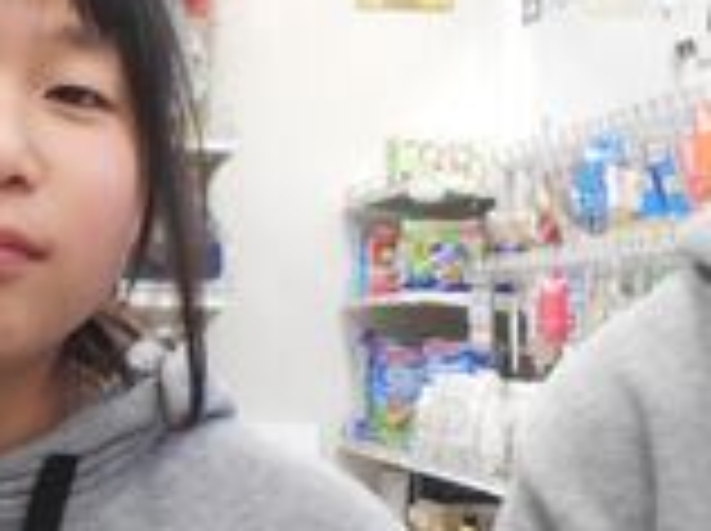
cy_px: 464
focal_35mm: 99
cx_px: 81
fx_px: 2030
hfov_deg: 19.5
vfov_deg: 14.8
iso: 160
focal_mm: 4.6
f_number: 3.2
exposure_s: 1/30
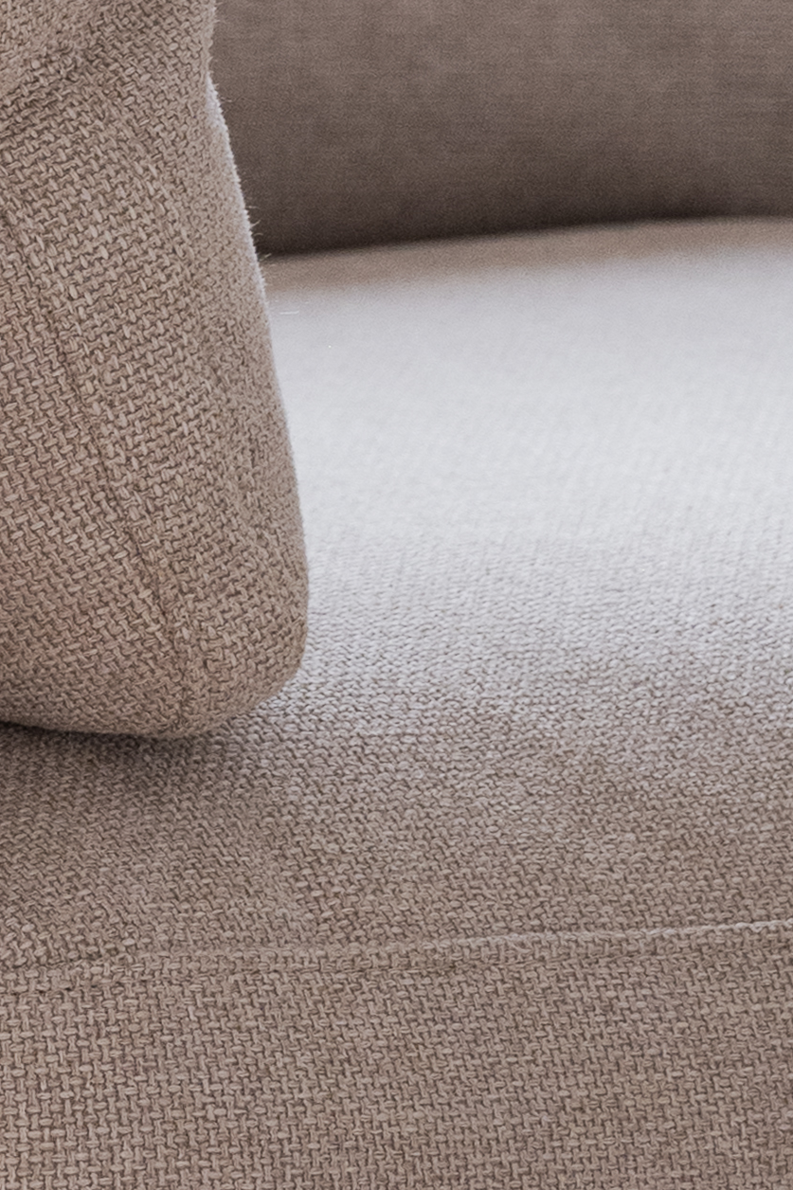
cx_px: -875
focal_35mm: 401
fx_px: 13252
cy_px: -129
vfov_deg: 5.1
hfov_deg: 3.4
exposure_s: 1/80
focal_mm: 61
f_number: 4
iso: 500
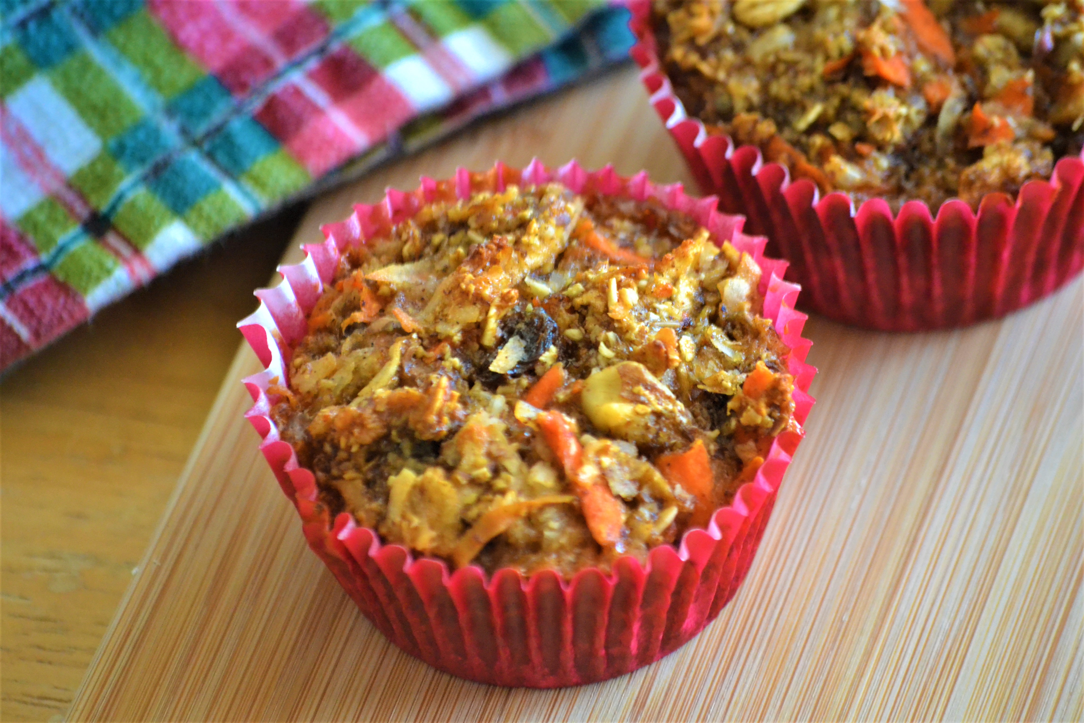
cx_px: 542
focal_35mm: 262
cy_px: 362
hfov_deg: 7.8
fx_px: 7904
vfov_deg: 5.2
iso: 3200
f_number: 5.3
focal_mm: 175
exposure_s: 1/100
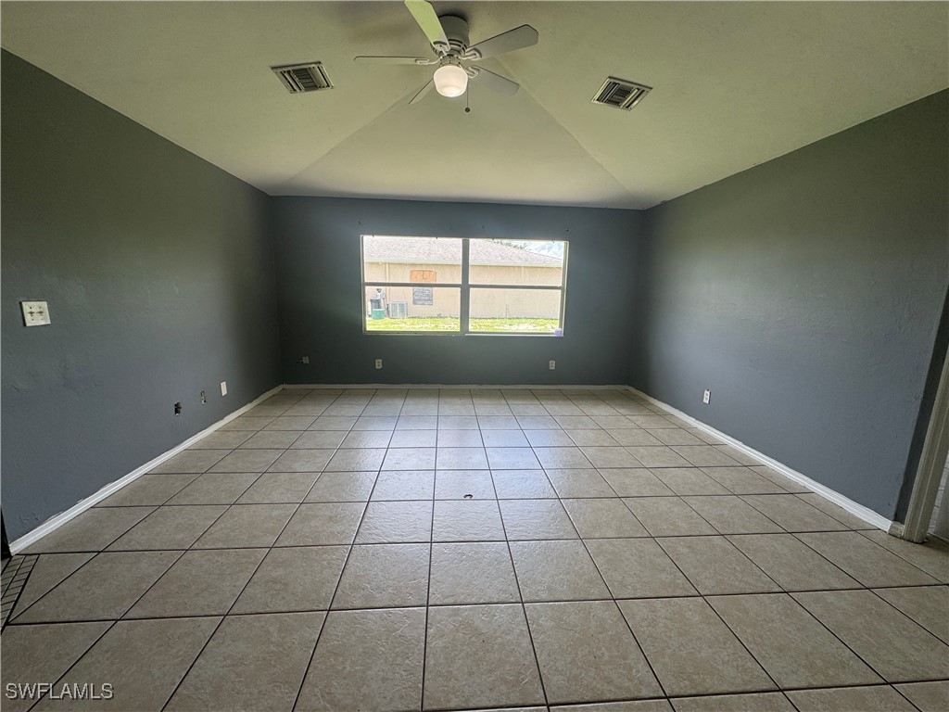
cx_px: 474
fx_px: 384
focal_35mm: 14
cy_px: 356
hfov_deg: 102.1
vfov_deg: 85.7
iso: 40
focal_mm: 2.22
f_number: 2.2
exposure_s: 1/154
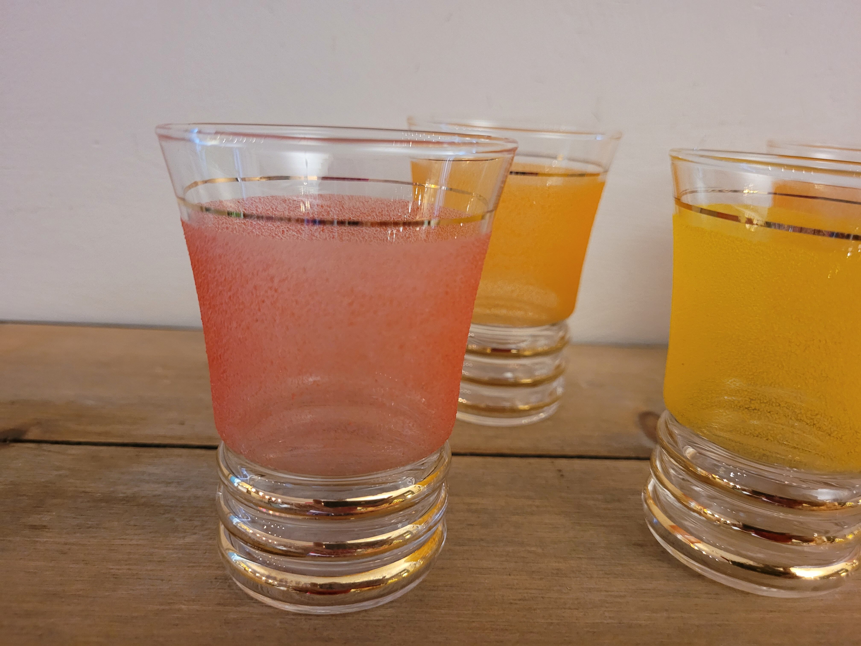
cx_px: 430
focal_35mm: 26
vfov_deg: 53.1
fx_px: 647
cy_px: 323
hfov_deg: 67.3
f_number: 1.8
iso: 800
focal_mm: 5.4
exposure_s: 1/50
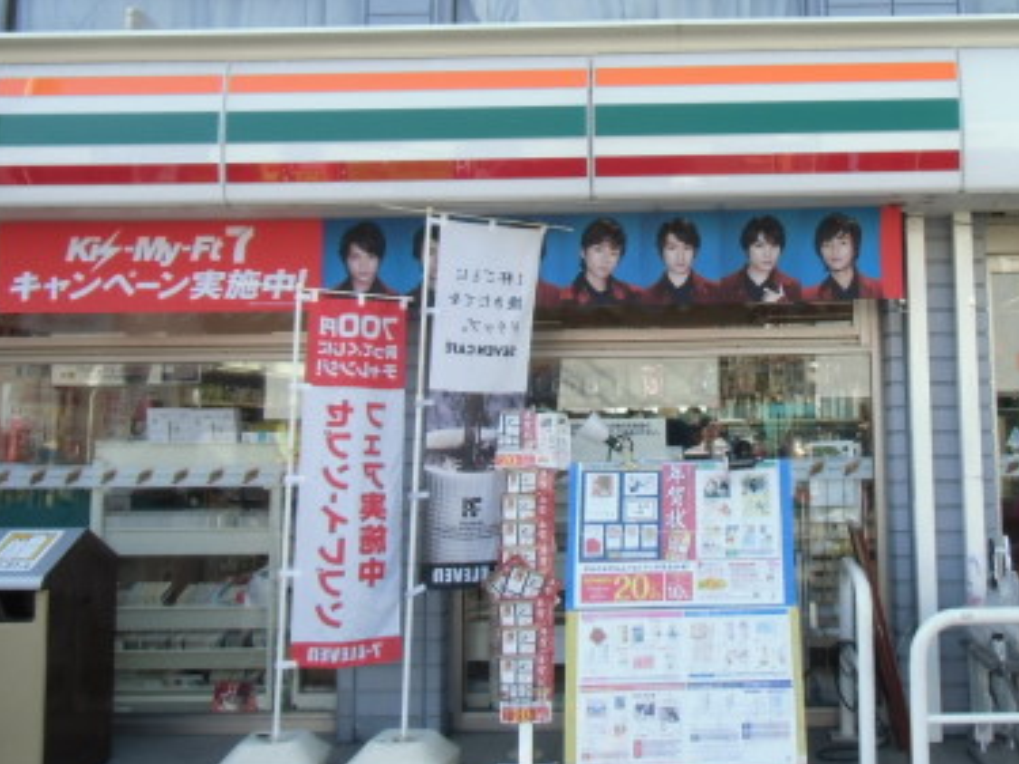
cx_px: 685
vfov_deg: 35.0
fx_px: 1207
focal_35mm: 41
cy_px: 299
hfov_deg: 45.1
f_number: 3
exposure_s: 1/125
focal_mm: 4.24
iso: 64
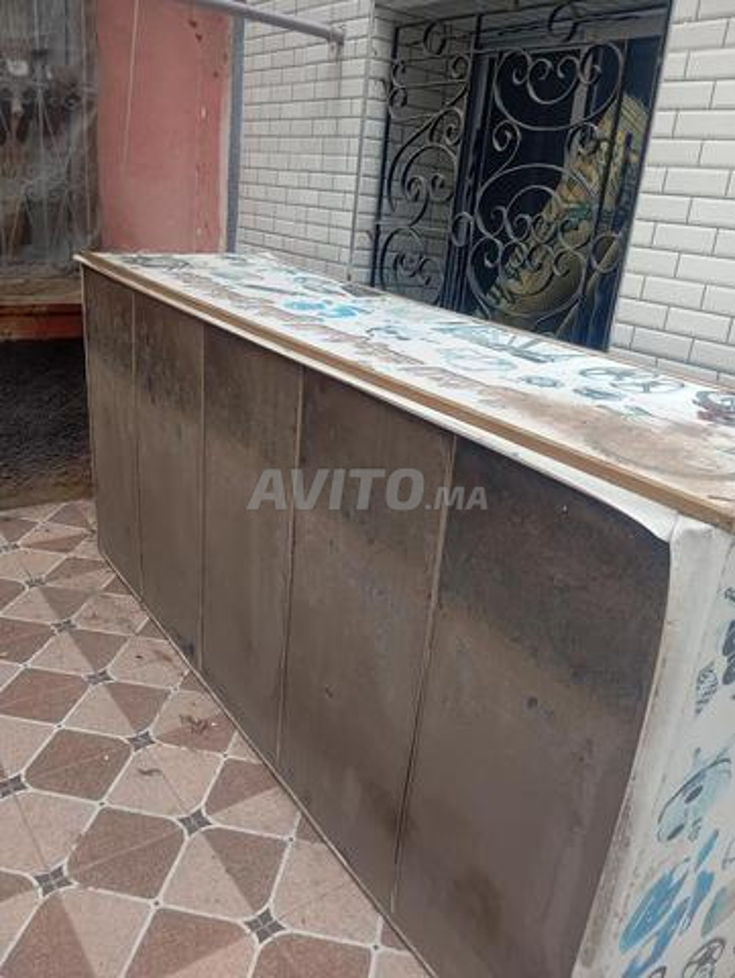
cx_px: 368
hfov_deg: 49.8
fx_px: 791
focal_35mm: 28
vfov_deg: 63.4
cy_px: 489
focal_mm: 4.22
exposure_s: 1/100
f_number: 1.8
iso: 229
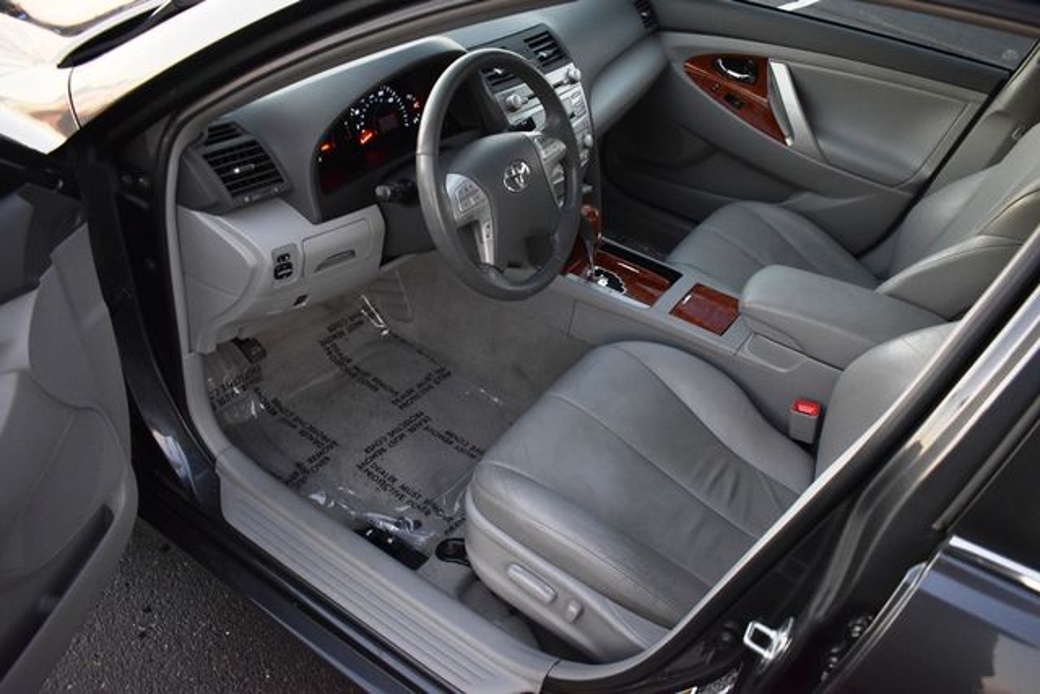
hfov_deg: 67.4
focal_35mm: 27
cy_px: 347
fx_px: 780
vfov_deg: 48.0
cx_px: 520
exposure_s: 1/125
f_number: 3.5
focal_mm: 18
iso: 1250
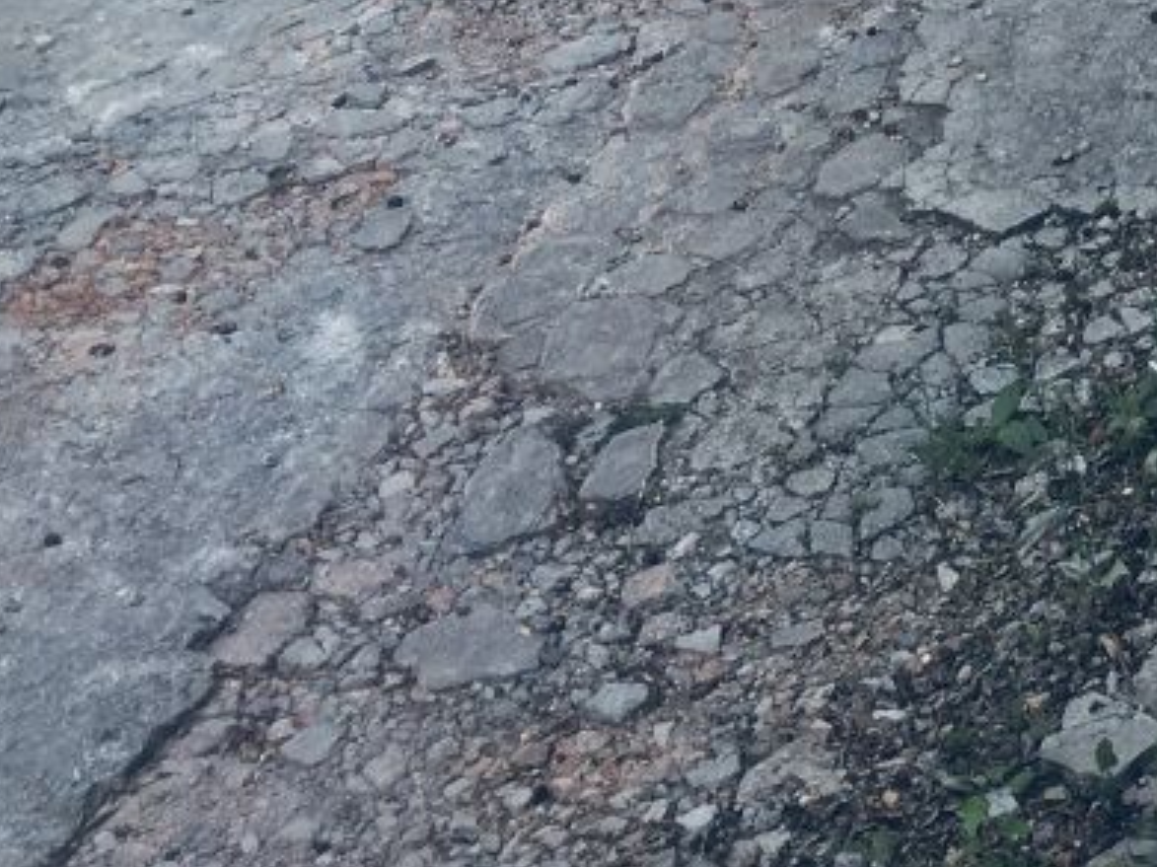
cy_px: -503
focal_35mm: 95
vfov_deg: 14.3
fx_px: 3174
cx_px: 1468
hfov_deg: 19.2
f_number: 2.2
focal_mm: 4.15
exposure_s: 1/255
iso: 25
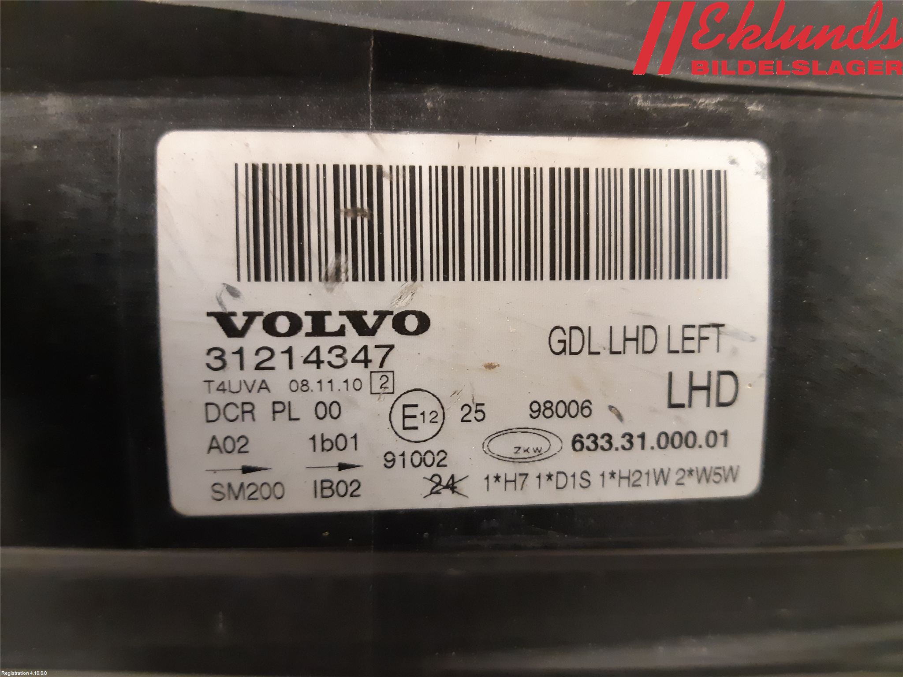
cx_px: 452
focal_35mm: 26
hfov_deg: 67.3
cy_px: 338
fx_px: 678
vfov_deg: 53.1
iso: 400
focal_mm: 3.93
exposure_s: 1/25
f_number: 1.7
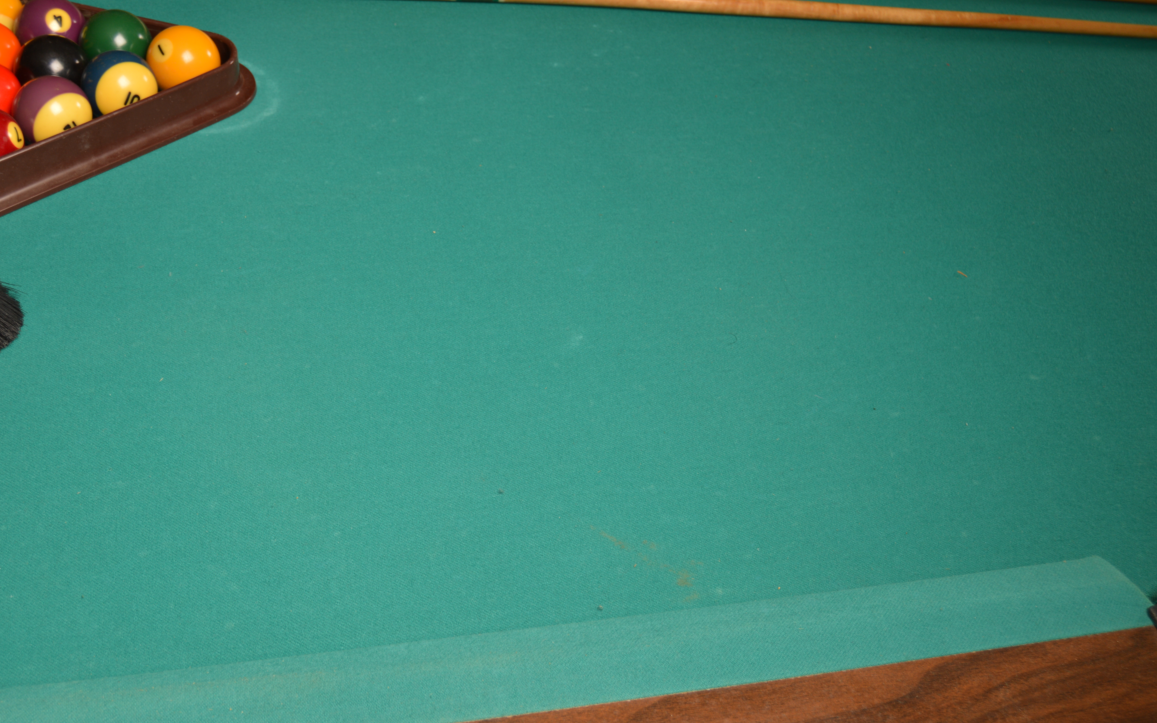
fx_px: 1356
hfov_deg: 46.2
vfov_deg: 29.9
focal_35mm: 43
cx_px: 576
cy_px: 345
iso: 100
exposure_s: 1/160
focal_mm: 28
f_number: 5.6
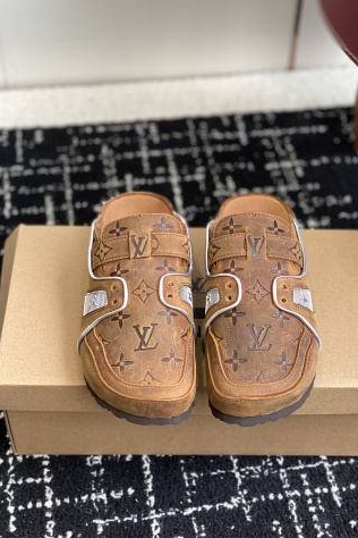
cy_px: 257
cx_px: 192
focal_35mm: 57
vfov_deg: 35.0
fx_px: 850
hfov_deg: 23.8
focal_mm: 6
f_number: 2
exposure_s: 1/122
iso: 50
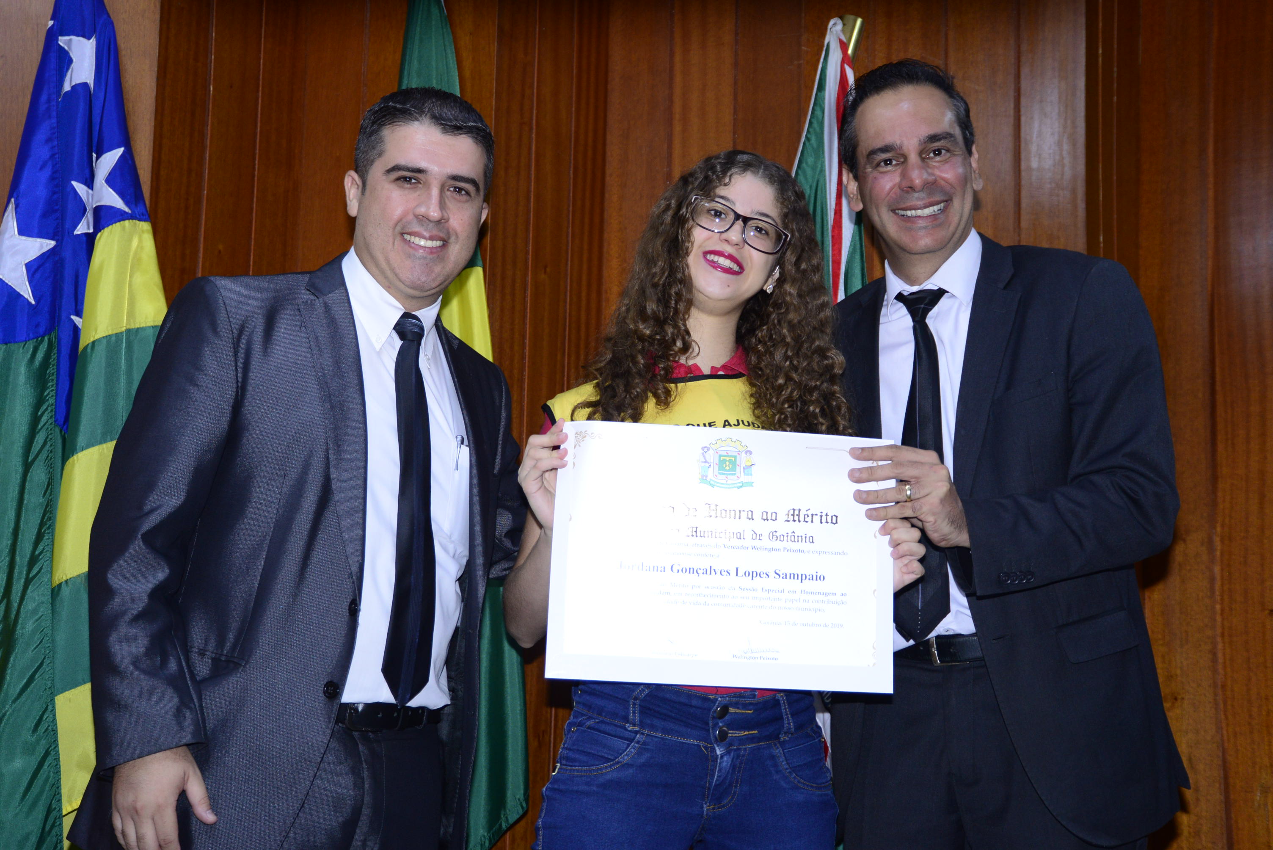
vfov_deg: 21.9
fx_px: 2193
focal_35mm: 62
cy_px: 425
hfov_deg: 32.4
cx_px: 636
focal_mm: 62
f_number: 5
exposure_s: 1/100
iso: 1600
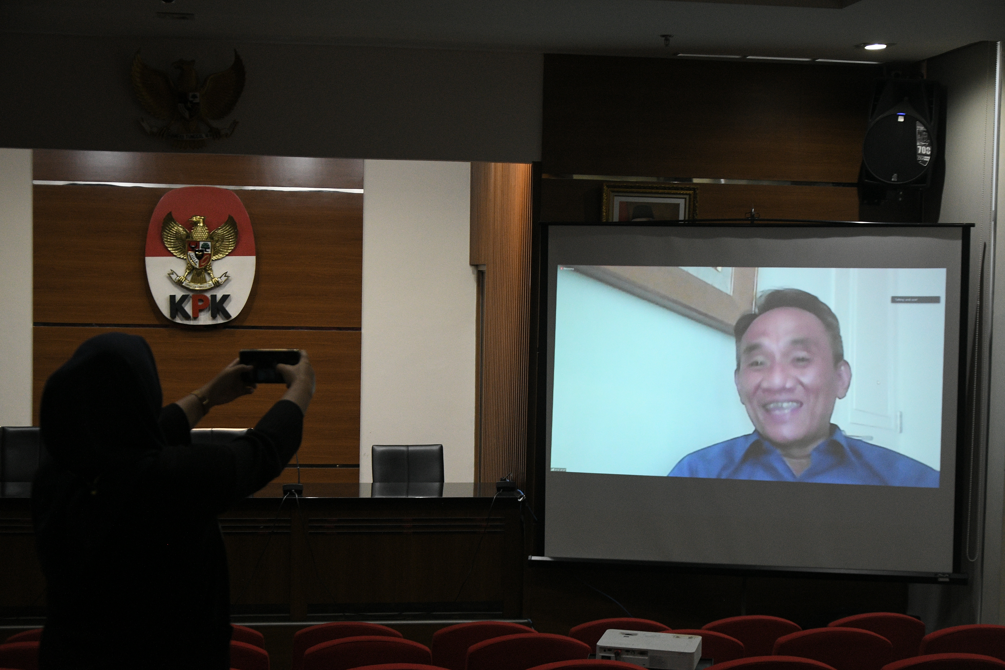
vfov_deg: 22.6
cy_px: 335
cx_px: 502
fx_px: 1675
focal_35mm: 60
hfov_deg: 33.4
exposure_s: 1/80
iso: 1600
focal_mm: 40
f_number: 4.5
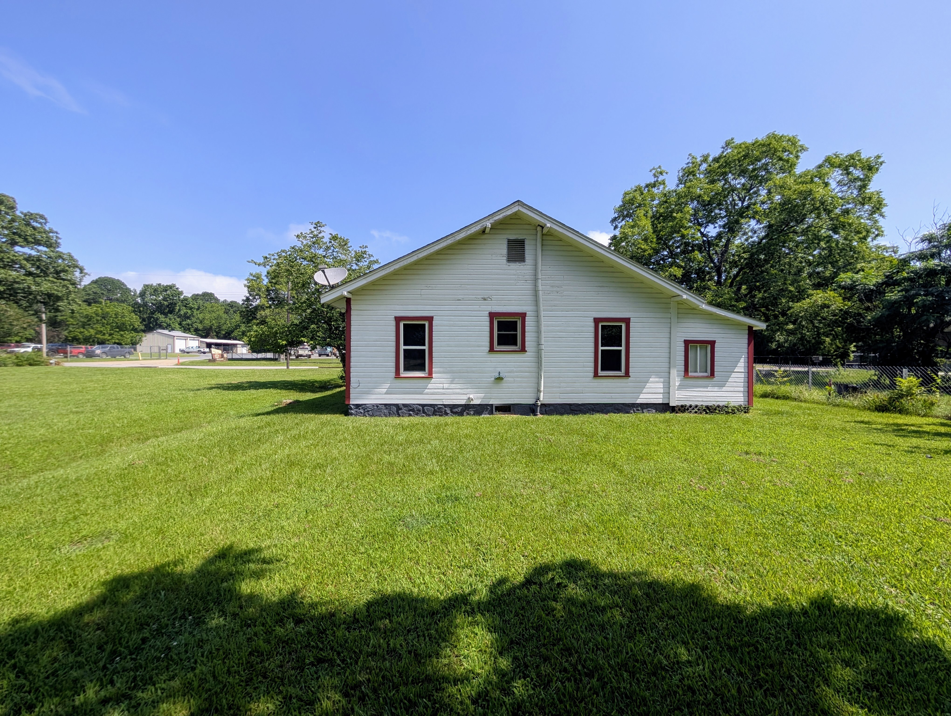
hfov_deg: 110.5
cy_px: 358
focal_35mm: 12
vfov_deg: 94.6
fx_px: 330
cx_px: 476
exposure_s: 1/2169
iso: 48
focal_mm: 2.02
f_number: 1.7
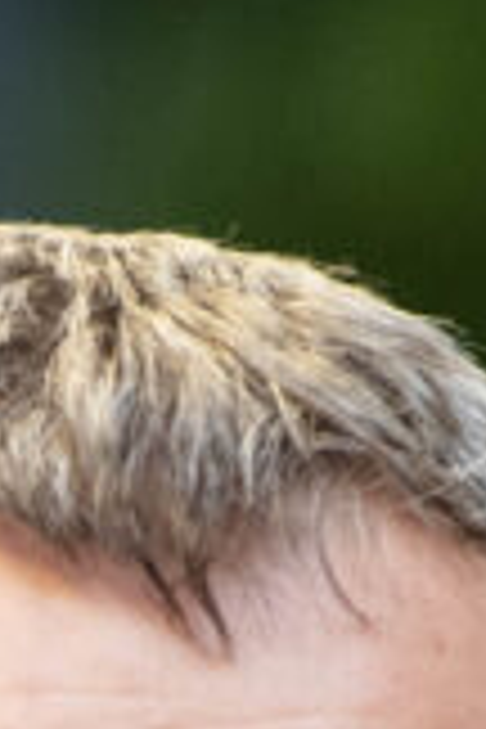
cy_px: 2038
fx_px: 38431
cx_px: 124
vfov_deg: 1.1
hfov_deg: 0.7
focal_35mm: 1898
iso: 1000
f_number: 2.8
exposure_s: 1/200
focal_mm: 200
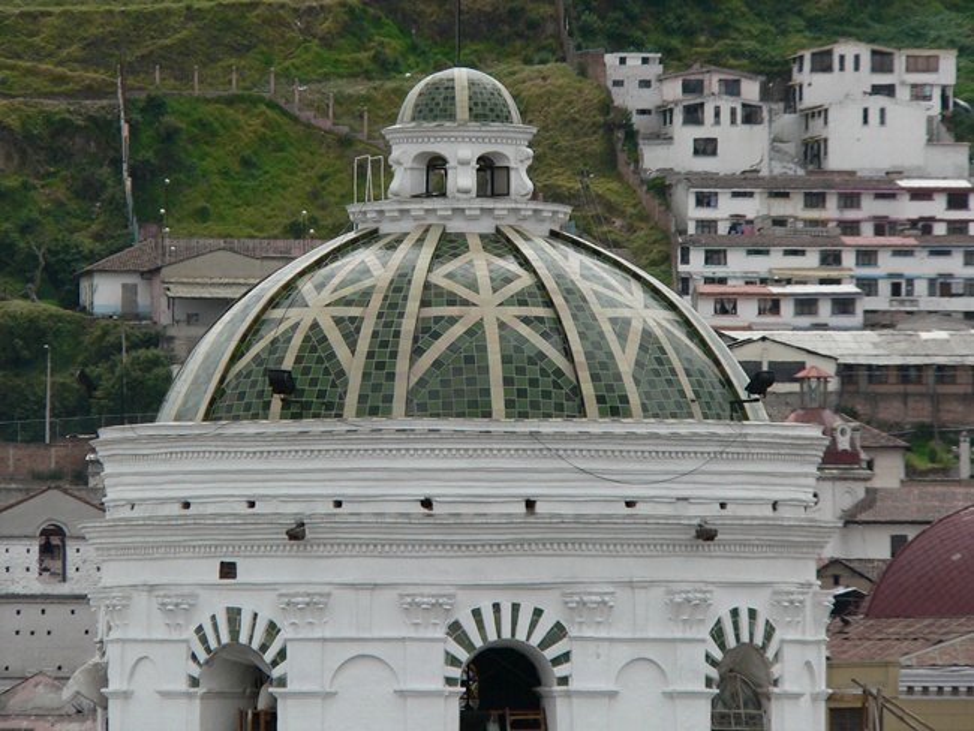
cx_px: 487
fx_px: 12160
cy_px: 366
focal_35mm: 432
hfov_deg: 4.6
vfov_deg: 3.4
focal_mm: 72
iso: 100
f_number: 5.6
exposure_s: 1/500
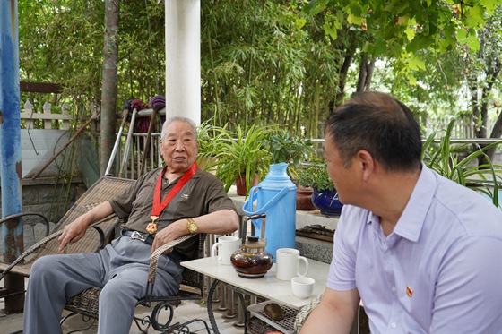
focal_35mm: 34
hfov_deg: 55.8
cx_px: 251
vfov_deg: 38.9
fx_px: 474
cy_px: 167
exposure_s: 1/40
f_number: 4
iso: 160
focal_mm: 34
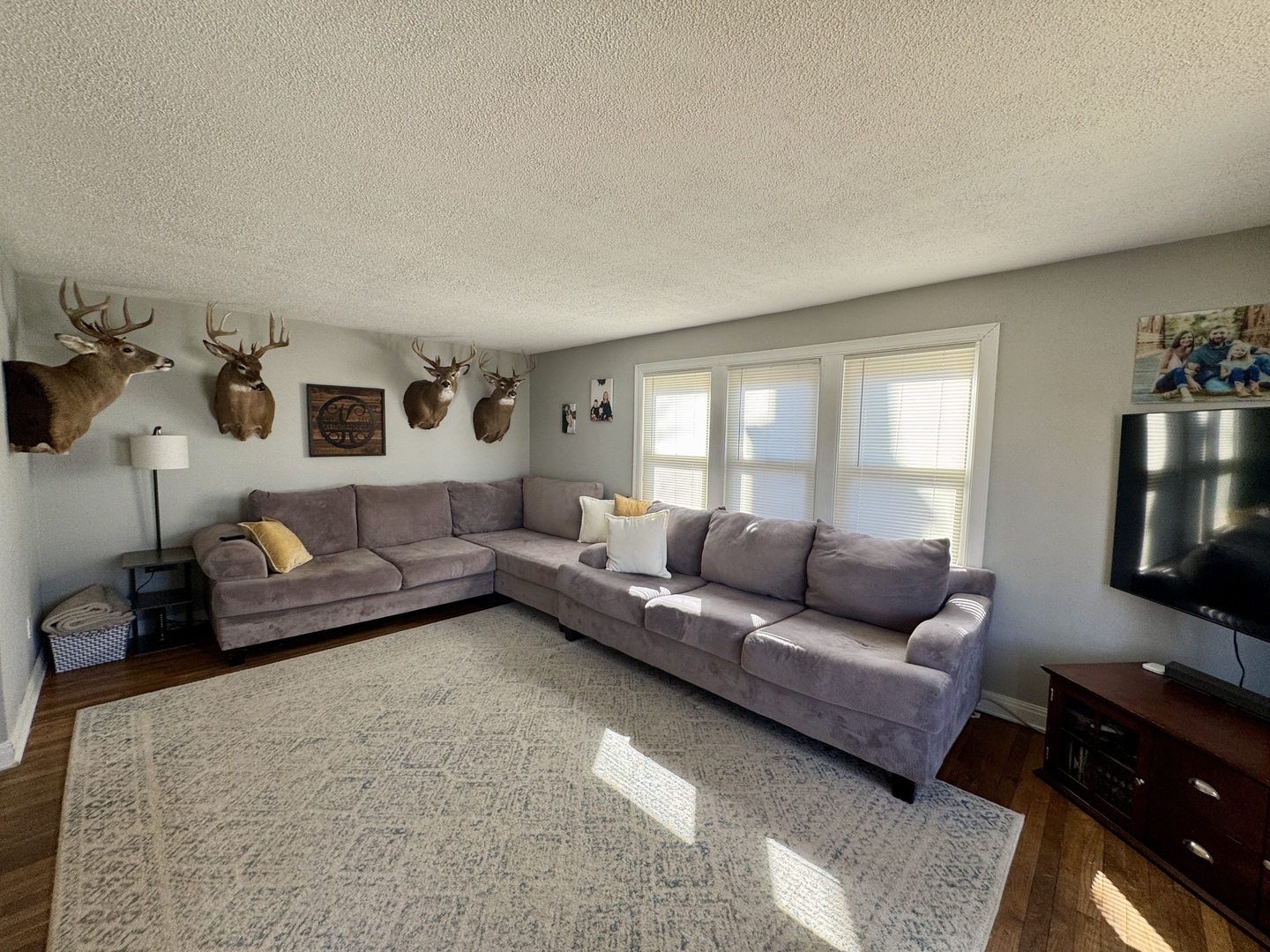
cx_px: 635
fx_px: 514
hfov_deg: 102.1
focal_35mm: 14
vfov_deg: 85.7
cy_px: 476
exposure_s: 1/120
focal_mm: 2.22
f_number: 2.2
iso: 80
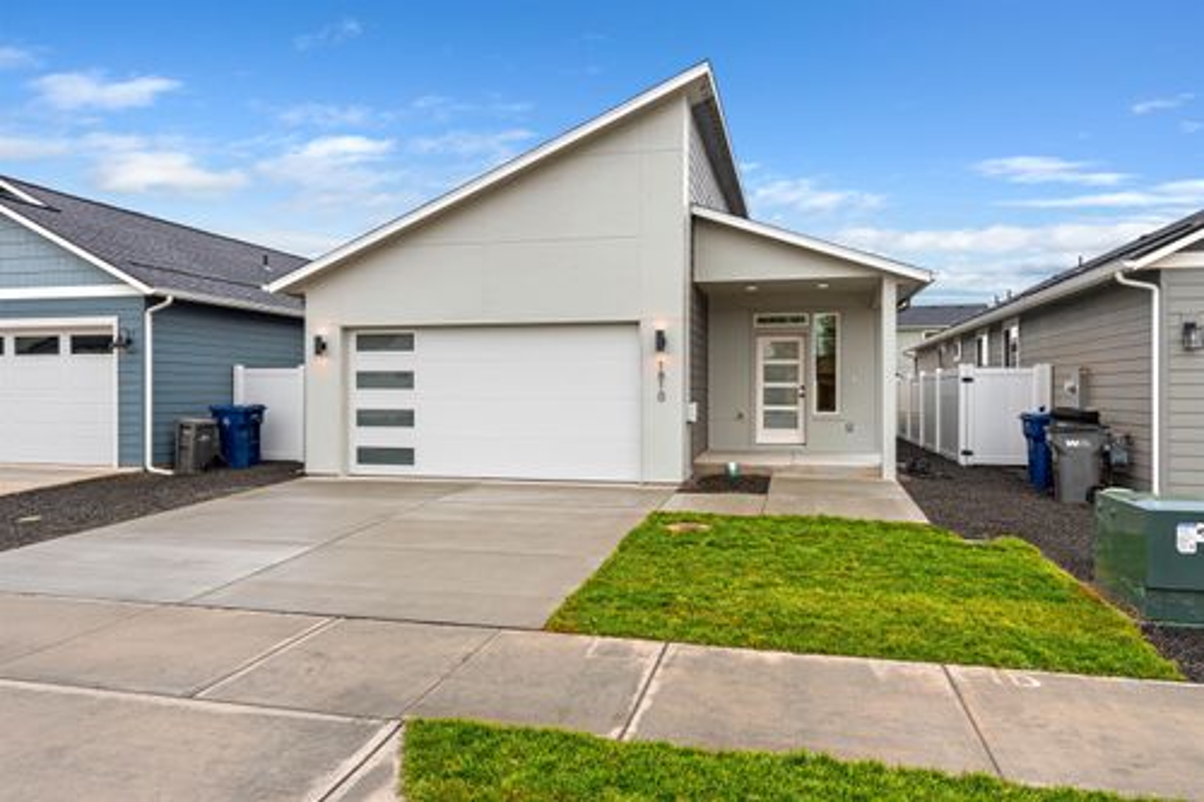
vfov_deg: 53.1
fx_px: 802
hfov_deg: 73.8
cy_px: 401
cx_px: 602
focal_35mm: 24
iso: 100
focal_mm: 24
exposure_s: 1/13
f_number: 8
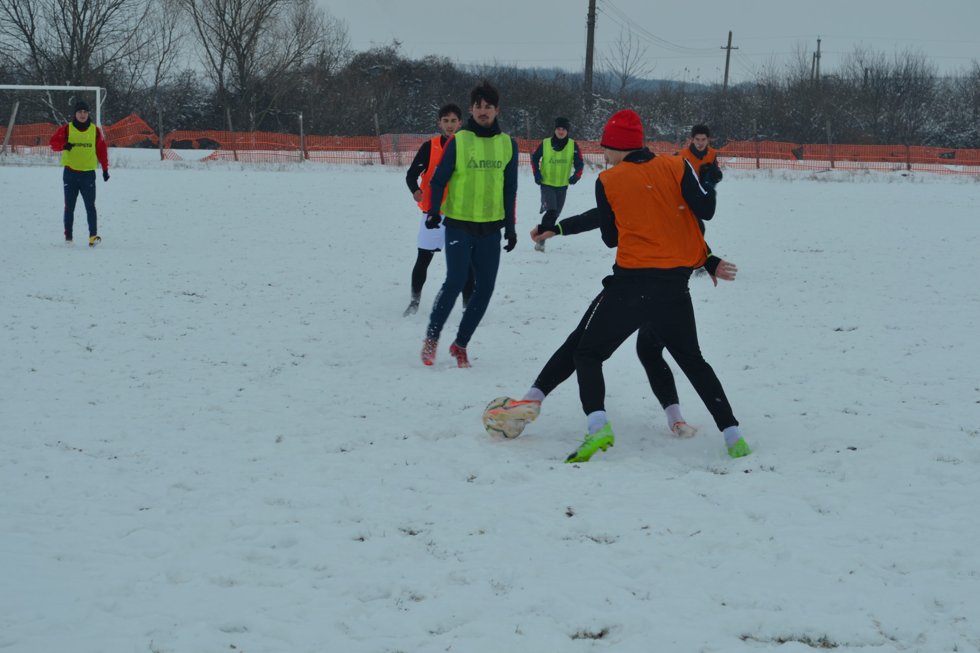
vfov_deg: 16.6
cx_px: 490
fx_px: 2246
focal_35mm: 82
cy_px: 326
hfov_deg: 24.6
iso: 100
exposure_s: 1/250
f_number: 8
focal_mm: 55
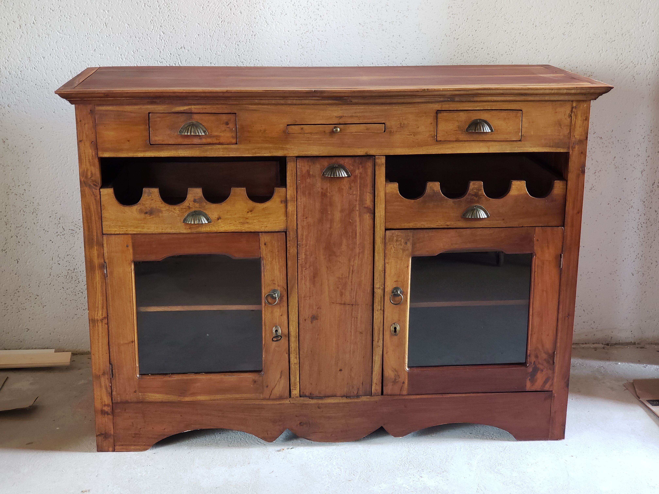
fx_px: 990
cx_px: 330
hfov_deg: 36.8
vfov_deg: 28.0
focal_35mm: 52
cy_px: 247
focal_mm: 6
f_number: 2.4
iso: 160
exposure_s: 1/16
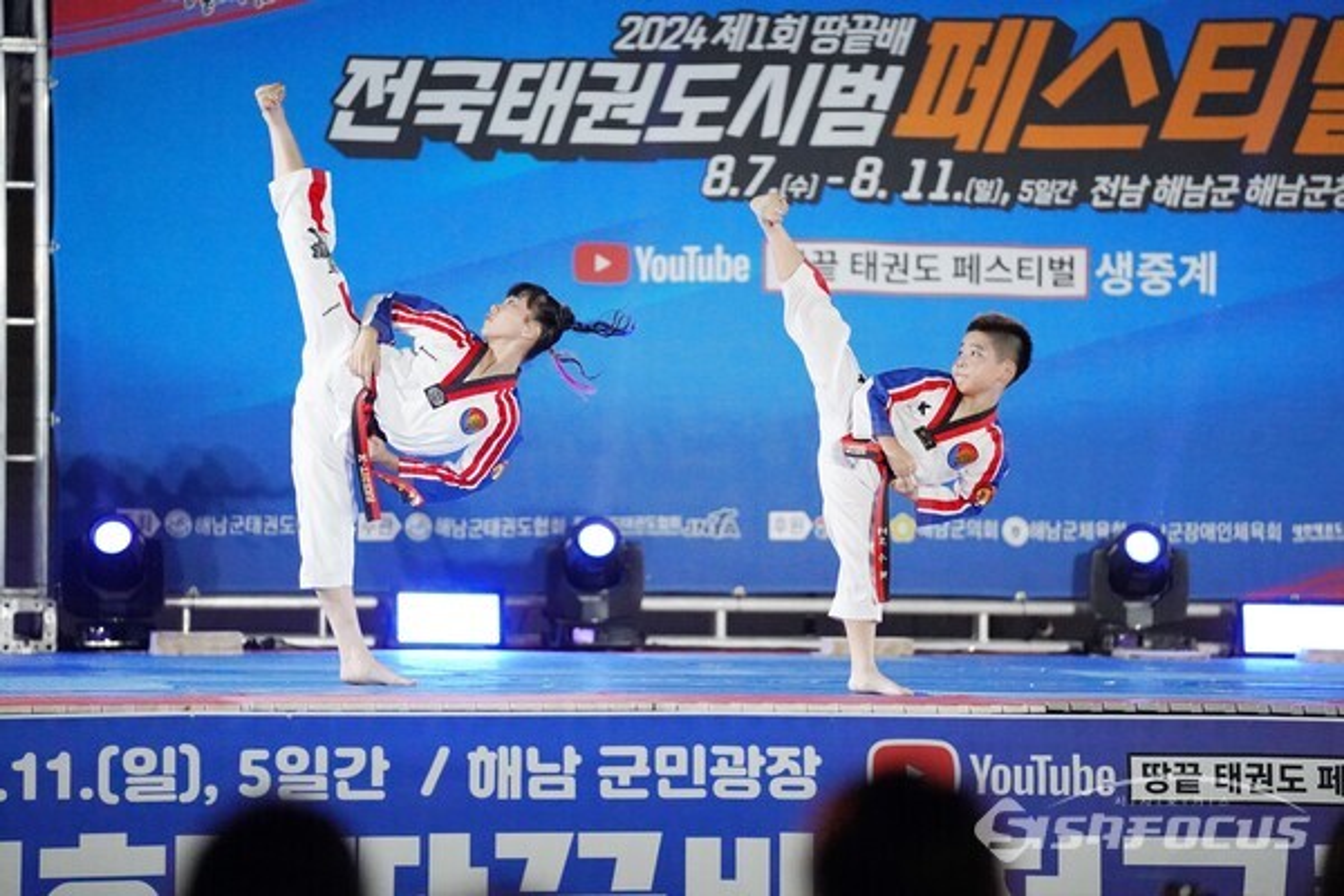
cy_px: 448
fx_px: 6794
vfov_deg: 7.5
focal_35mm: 182
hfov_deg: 11.3
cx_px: 672
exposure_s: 1/2500
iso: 10000
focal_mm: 182
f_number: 2.8
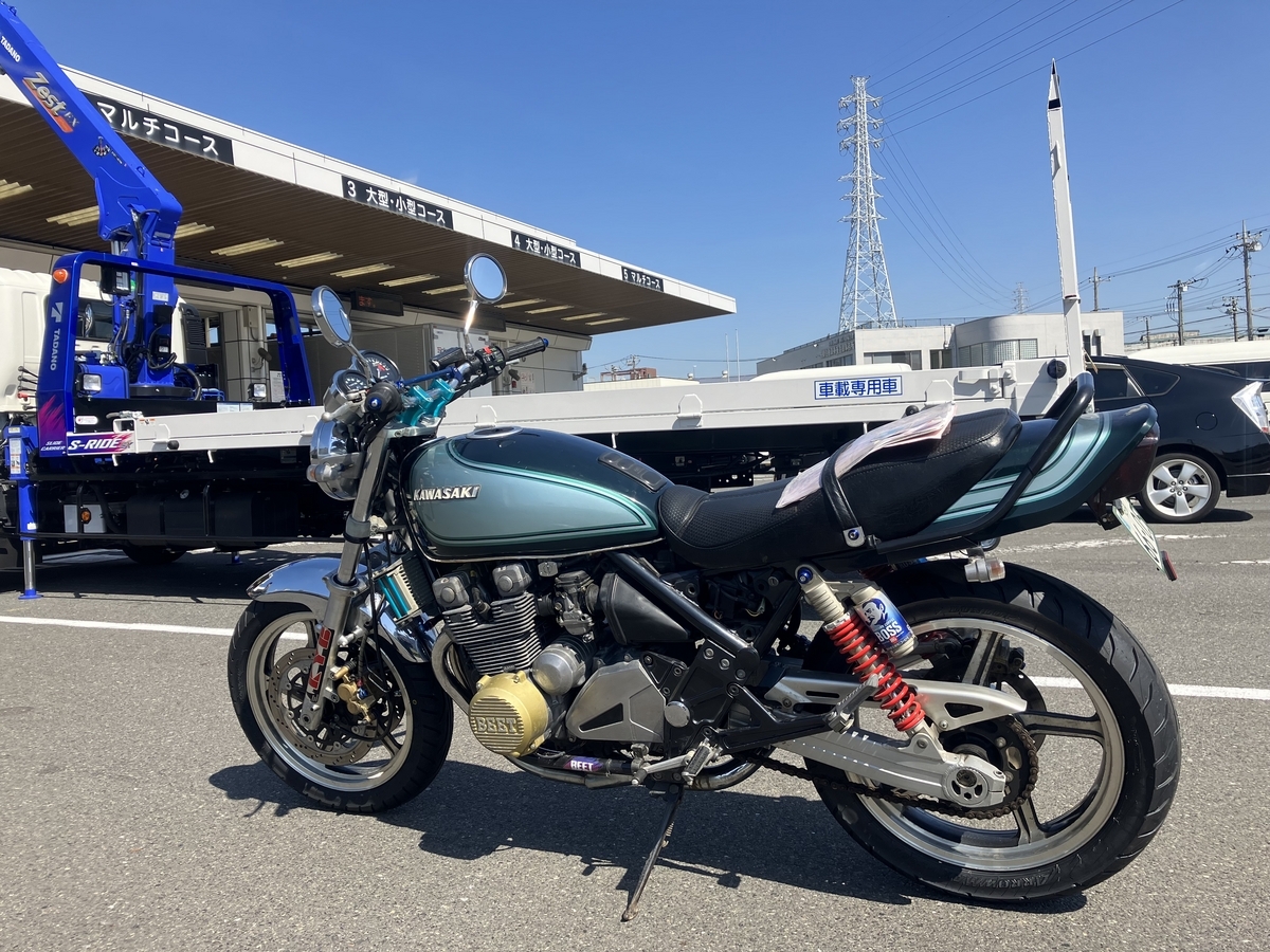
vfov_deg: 49.7
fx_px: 1027
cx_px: 635
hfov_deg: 63.4
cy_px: 476
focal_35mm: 28
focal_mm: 3.99
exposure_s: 1/1517
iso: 32
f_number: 1.8
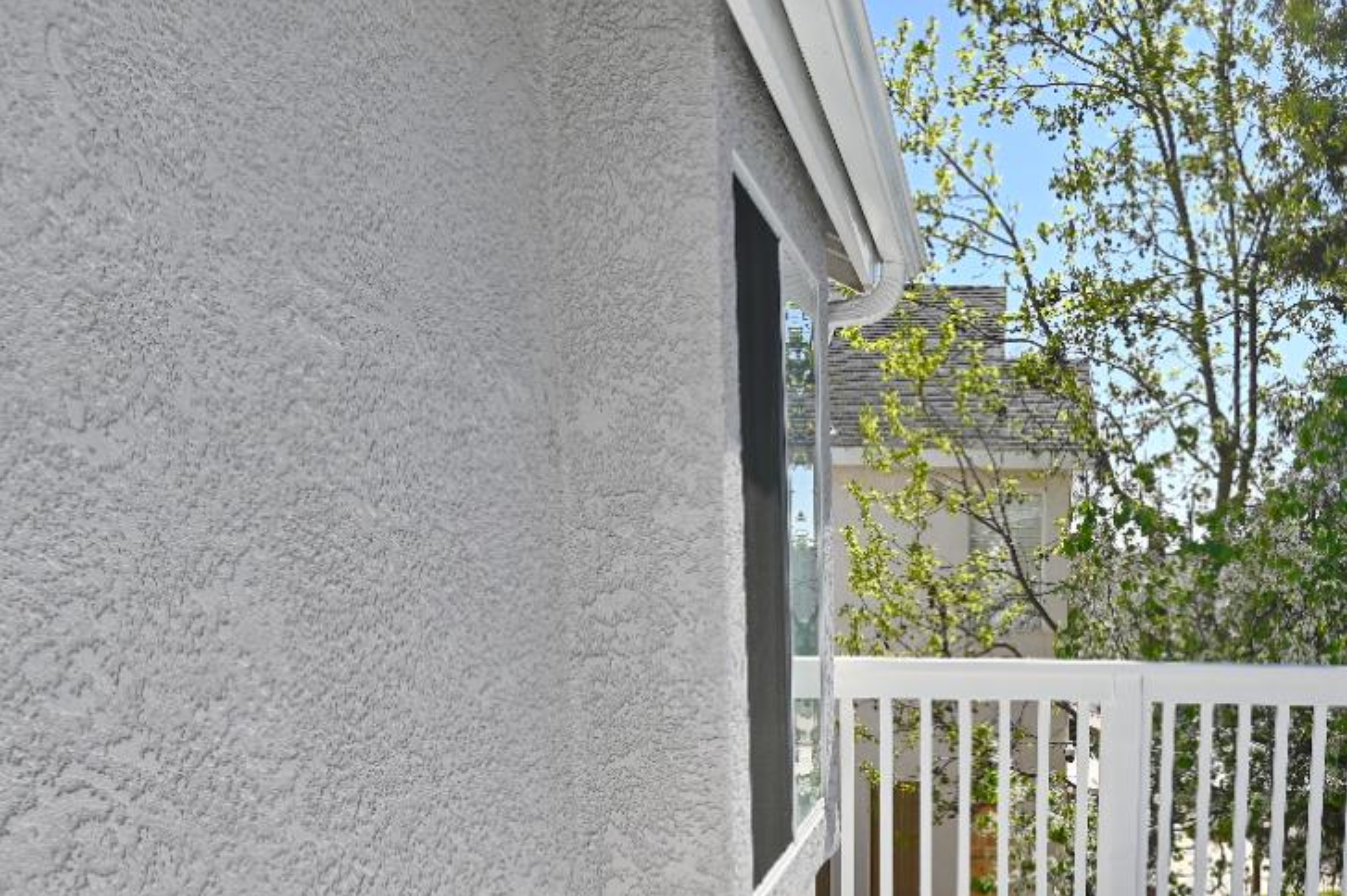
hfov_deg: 52.2
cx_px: 1078
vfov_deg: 36.8
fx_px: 1273
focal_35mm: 34
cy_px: 774
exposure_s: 1/200
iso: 100
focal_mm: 16.5
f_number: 11
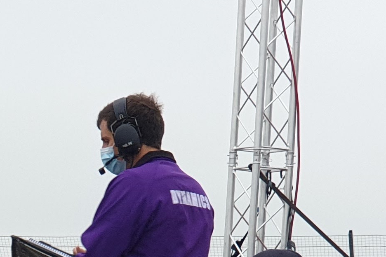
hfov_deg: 8.7
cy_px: 505
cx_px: -78
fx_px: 2498
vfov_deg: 5.8
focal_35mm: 233
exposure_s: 1/134
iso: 100
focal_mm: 6
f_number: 2.4
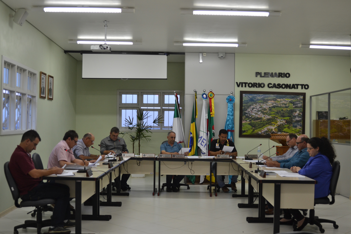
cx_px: 176
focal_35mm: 42
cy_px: 117
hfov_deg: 46.4
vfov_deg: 31.9
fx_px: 409
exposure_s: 1/80
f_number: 4.5
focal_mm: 28
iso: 400
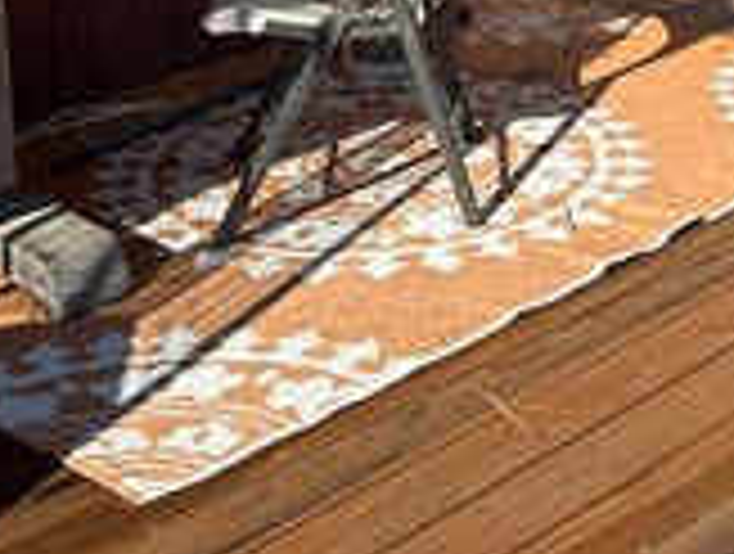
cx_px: 806
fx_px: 1998
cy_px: -383
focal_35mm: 94
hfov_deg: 19.9
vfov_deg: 14.3
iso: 80
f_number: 1.78
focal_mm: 6.86
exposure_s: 1/2732
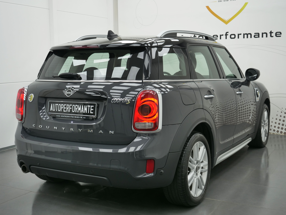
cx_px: 143
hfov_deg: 39.7
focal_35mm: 48
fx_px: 397
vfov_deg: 30.3
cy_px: 108
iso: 200
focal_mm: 24
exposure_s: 1/125
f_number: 3.5
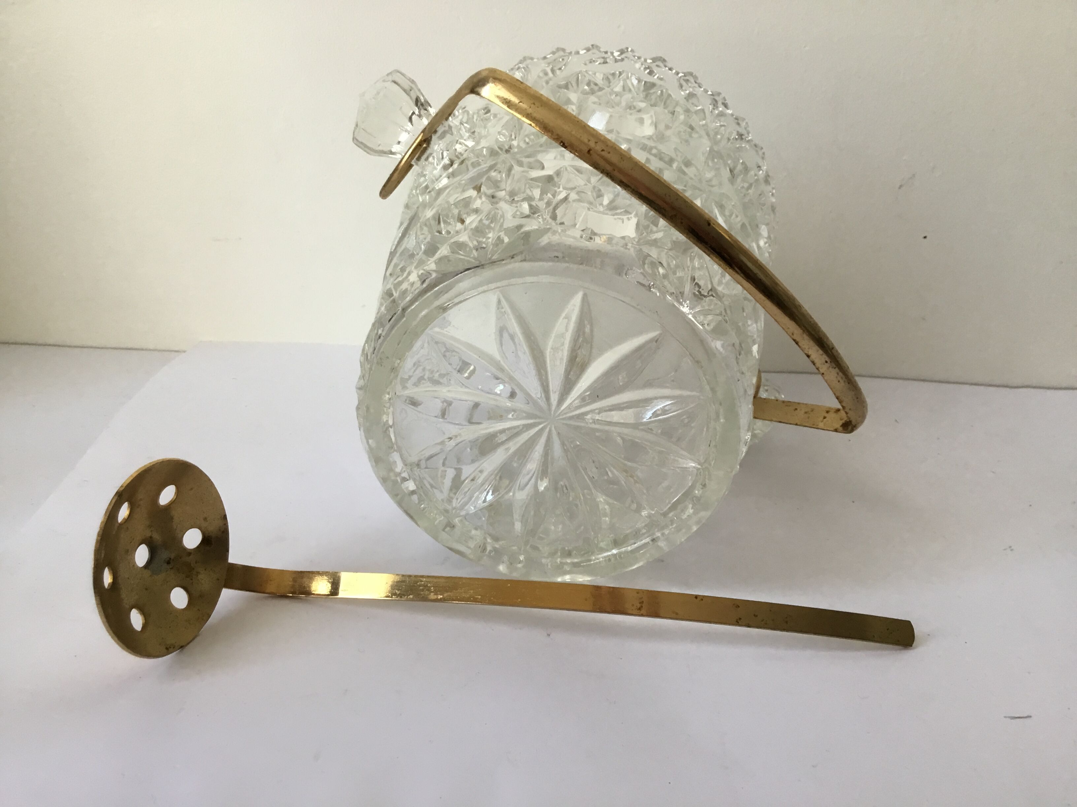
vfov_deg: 45.4
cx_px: 538
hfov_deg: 58.4
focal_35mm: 31
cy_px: 404
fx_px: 964
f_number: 2.4
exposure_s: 1/33
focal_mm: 3.3
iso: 64
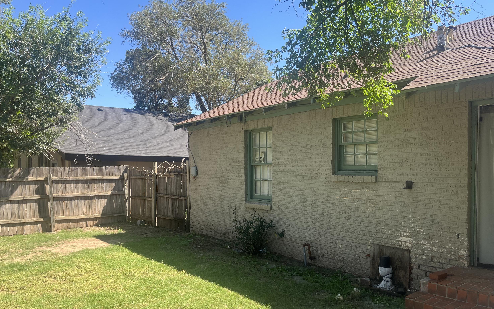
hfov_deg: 66.5
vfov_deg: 44.4
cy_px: 175
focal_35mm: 28
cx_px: 243
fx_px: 377
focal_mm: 5.1
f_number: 1.6
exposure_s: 1/898
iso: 50
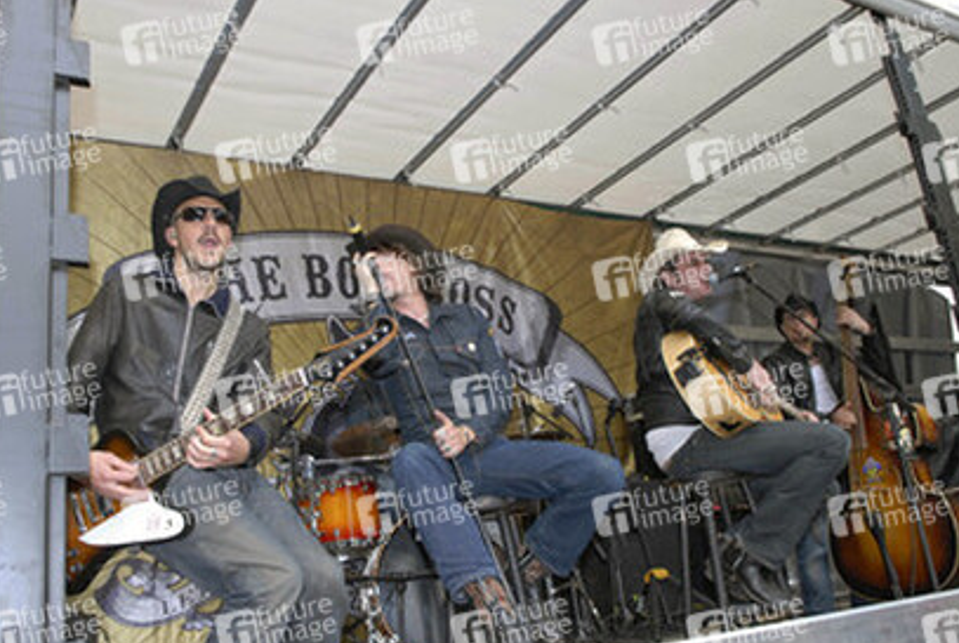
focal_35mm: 33
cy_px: 332
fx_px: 881
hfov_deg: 57.1
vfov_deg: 40.1
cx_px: 445
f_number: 5.6
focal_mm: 20
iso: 400
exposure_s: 1/200
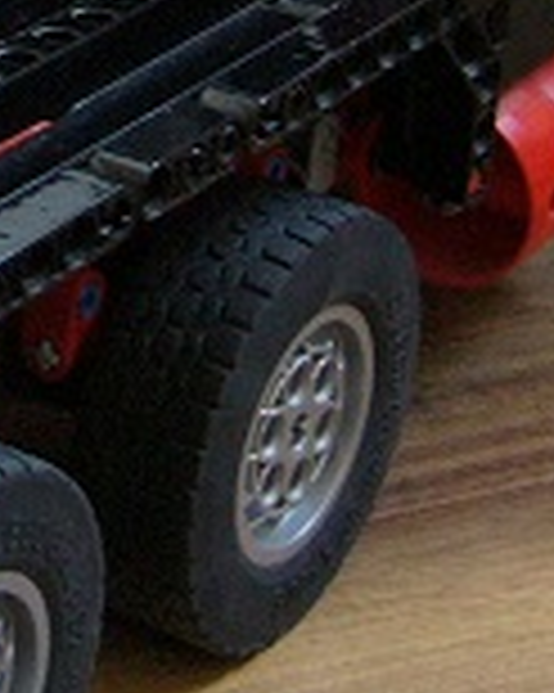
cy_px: -94
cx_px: 9
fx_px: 2913
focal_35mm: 142
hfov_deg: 10.8
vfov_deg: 13.3
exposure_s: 1/8
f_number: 2.8
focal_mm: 5.8
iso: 200
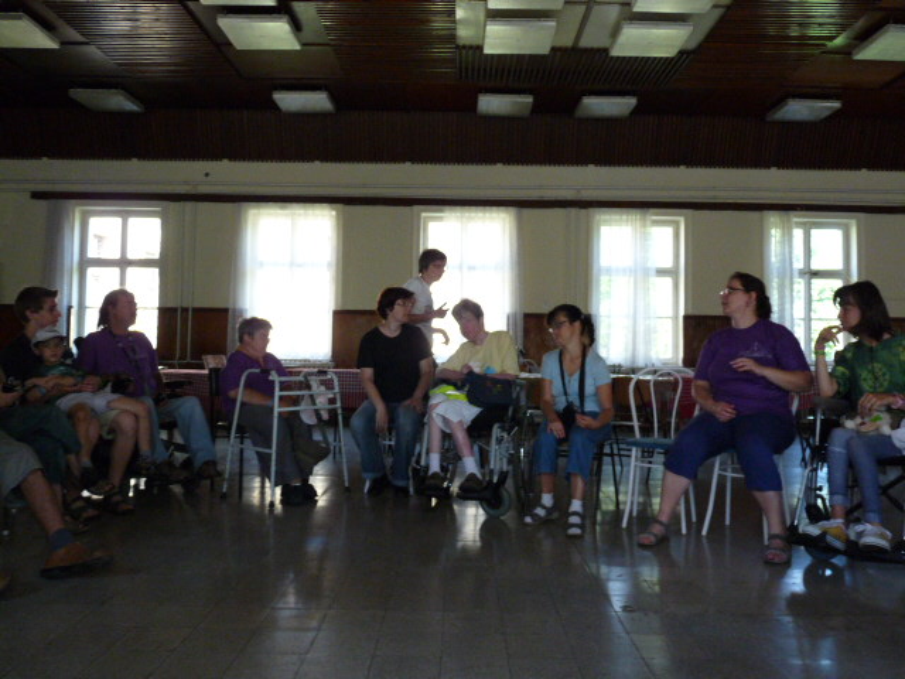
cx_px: 452
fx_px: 758
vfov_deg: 48.2
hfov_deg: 61.7
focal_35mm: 29
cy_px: 340
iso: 400
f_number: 2.8
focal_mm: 4.8
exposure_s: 1/125
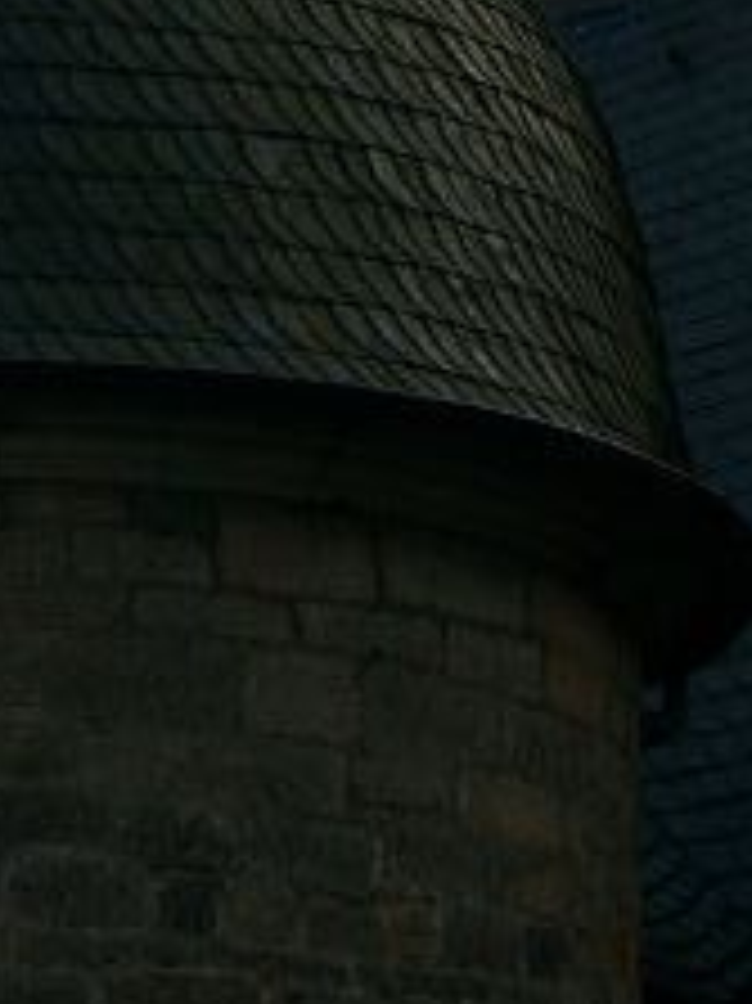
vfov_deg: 7.8
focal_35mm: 248
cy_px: -693
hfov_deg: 6.0
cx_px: 23
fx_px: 7190
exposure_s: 1/537
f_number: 4
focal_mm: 14.22
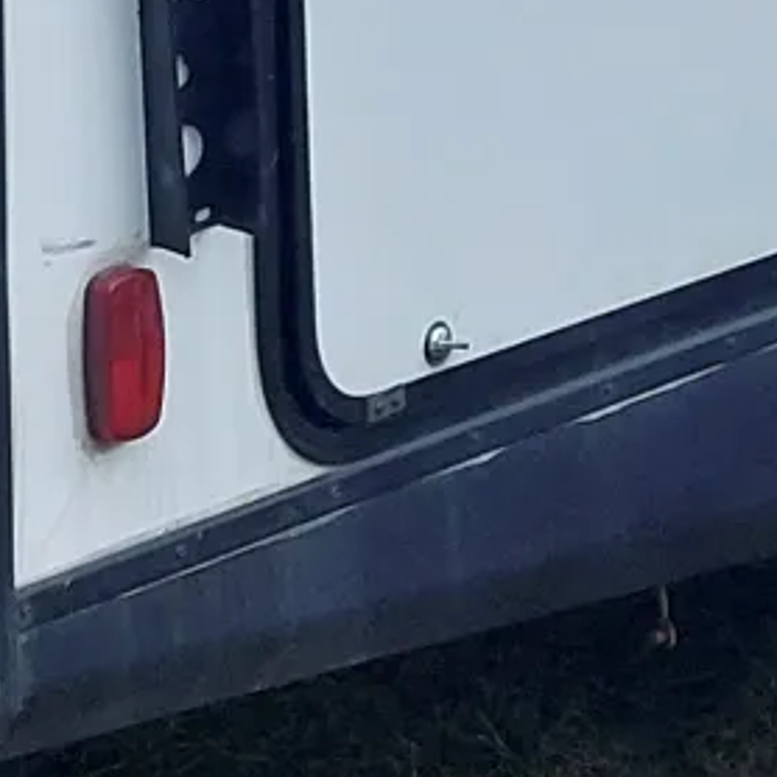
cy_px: -759
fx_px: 4749
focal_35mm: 187
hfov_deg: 9.3
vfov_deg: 8.8
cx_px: 594
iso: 100
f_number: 1.8
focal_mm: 5.23
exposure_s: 1/60
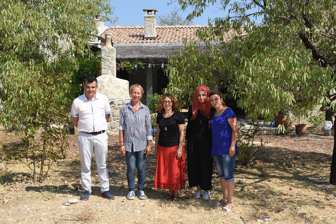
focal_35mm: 40
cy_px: 112
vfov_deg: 33.0
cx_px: 168
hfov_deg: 47.9
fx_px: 378
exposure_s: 1/500
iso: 400
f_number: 11
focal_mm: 27
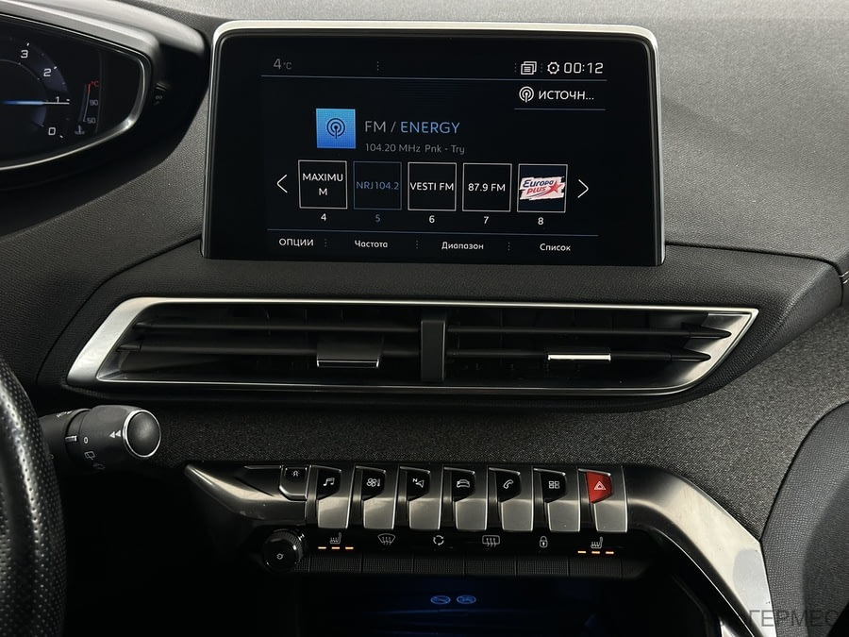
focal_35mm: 48
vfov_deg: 30.3
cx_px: 424
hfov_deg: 39.7
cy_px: 318
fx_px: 1177
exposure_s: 1/33
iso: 400
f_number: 1.78
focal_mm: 6.86
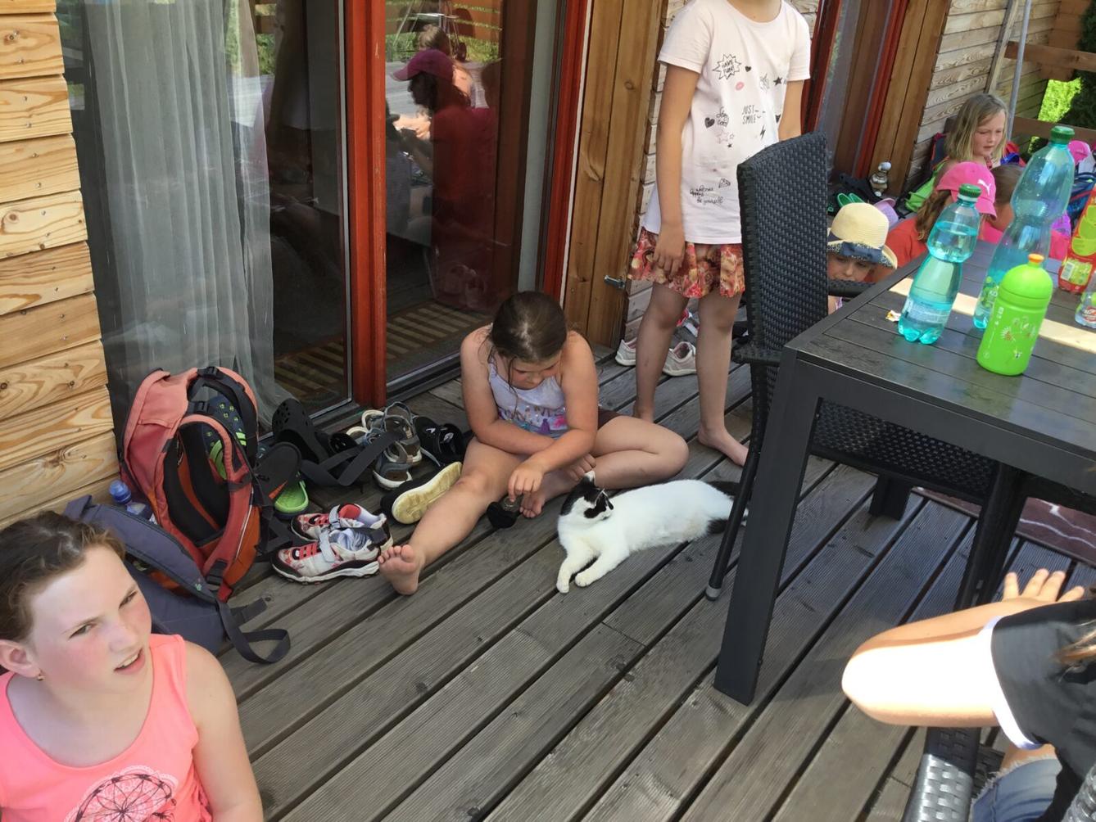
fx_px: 982
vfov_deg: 45.5
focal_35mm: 31
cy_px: 411
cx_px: 548
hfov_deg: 58.3
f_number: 2.4
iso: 25
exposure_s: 1/176
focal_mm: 3.3
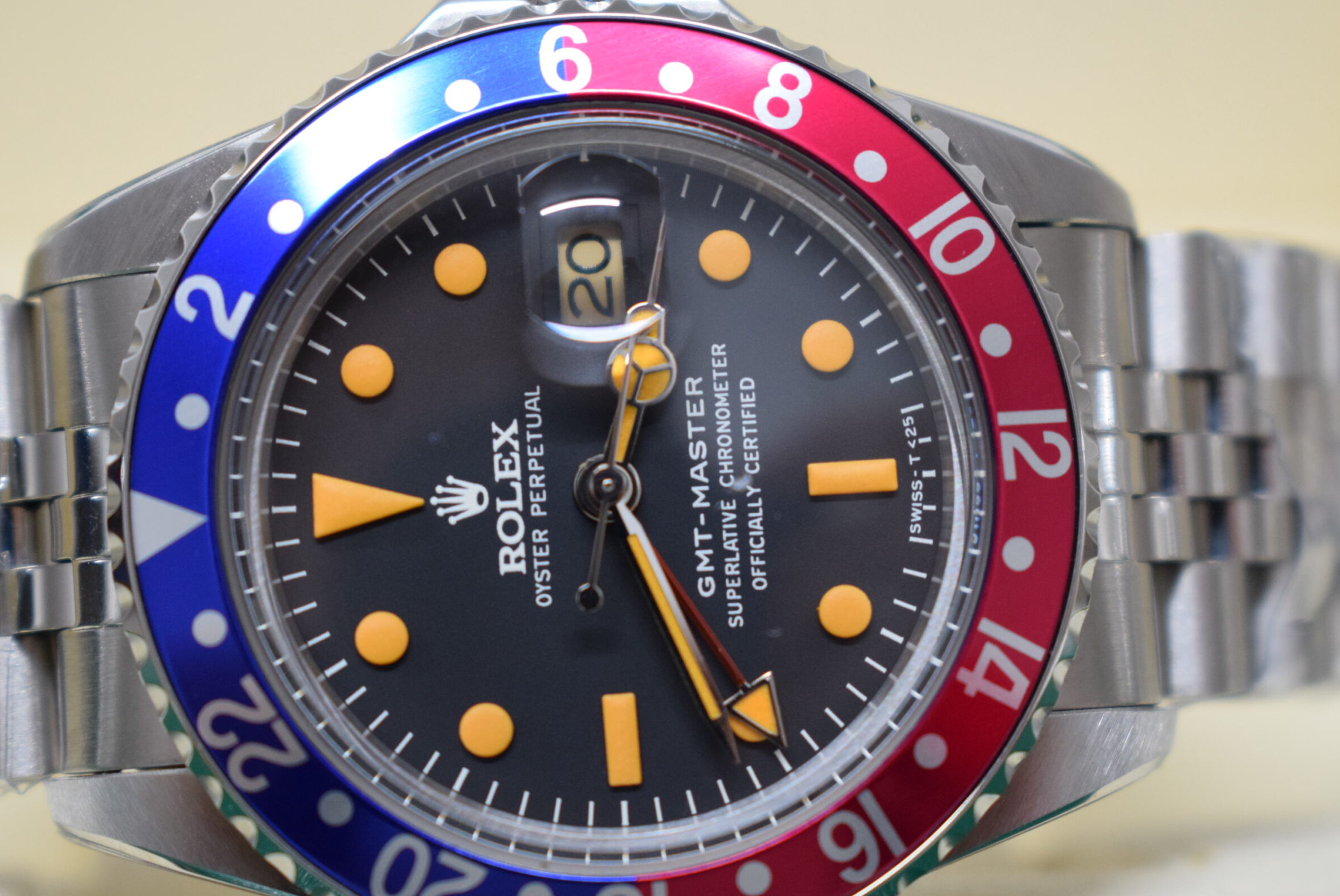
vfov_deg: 16.3
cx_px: 643
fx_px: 3129
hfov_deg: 24.2
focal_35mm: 84
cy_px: 435
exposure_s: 1/60
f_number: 5.6
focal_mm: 52
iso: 1250
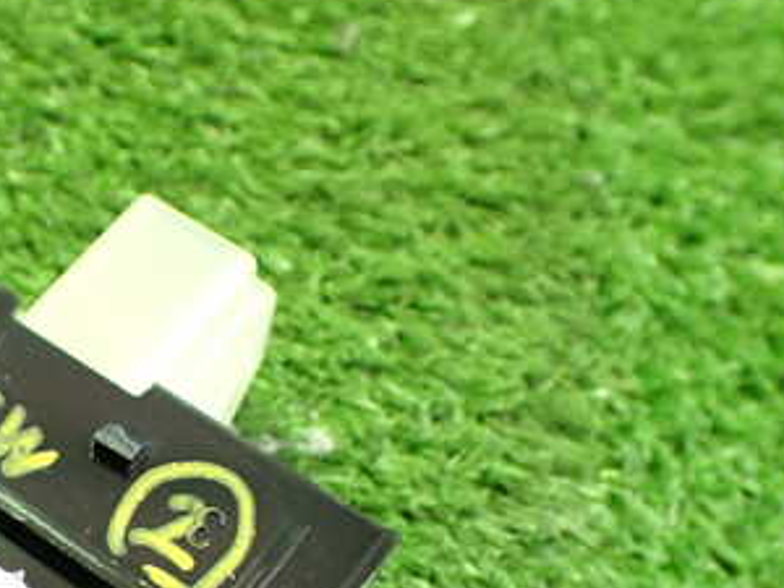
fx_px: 1359
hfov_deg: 30.6
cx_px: 57
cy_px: 528
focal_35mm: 60
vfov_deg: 23.8
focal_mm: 5.4
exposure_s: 1/30
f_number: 2.3
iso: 800
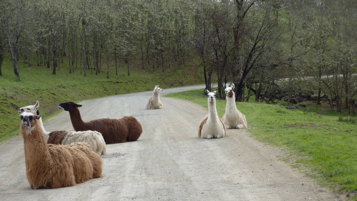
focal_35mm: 105
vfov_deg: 11.5
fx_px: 994
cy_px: 114
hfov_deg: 20.4
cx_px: 178
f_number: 4.3
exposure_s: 1/500
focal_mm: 15.8
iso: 160
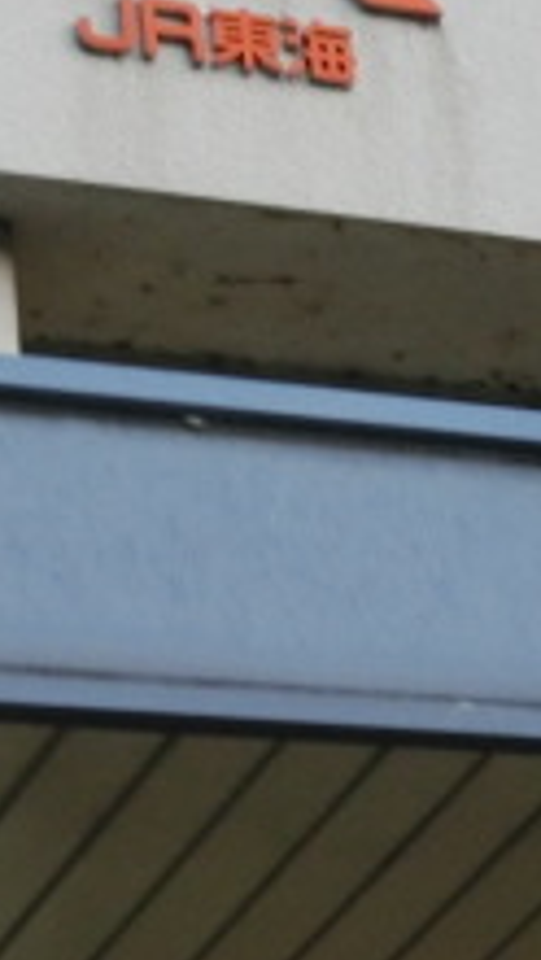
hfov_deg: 7.2
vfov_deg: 12.9
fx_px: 4201
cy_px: 26
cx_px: 829
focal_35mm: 165
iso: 400
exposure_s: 1/50
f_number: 4.7
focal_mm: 9.3
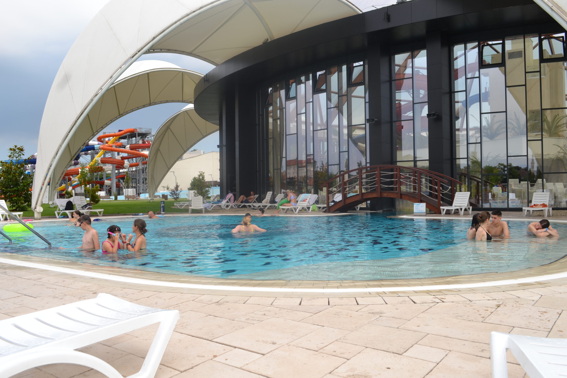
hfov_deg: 57.2
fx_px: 520
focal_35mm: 33
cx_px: 284
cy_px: 189
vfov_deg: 40.0
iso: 100
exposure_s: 1/200
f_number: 8
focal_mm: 22
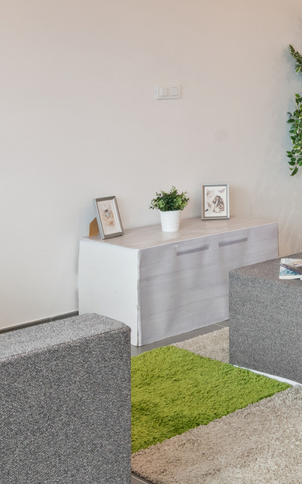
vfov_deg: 32.4
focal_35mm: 61
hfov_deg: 19.4
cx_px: 408
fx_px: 804
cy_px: 86
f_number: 11
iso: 250
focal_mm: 16
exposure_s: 1.6
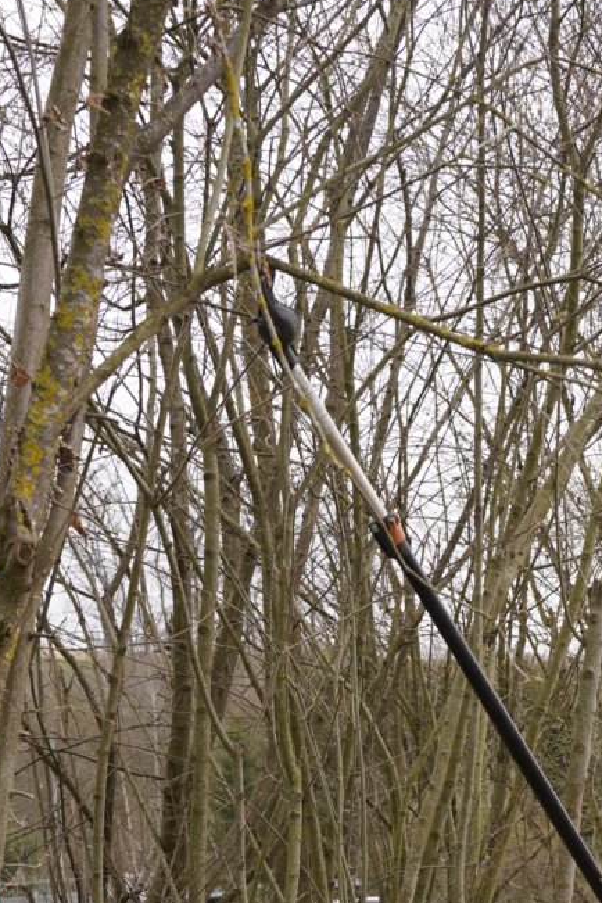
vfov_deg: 27.2
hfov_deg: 18.4
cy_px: 789
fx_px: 1806
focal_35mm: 72
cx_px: 599
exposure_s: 1/250
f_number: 4
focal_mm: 29
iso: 100
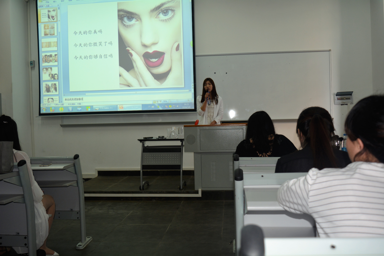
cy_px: 128
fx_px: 368
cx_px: 192
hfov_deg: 55.1
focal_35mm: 34
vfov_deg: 38.4
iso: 400
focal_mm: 23
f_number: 3.8
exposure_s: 1/80
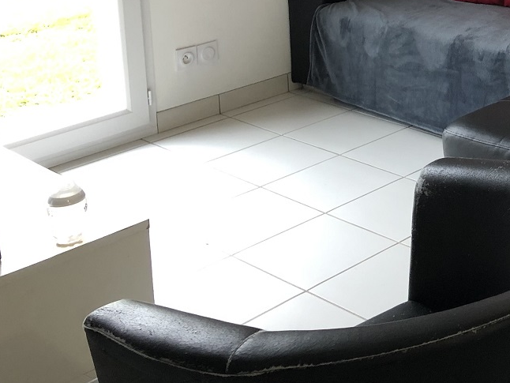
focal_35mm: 65
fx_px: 958
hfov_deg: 26.9
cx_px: 587
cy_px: -59
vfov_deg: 21.2
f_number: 1.8
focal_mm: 3.99
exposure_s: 1/17
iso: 64
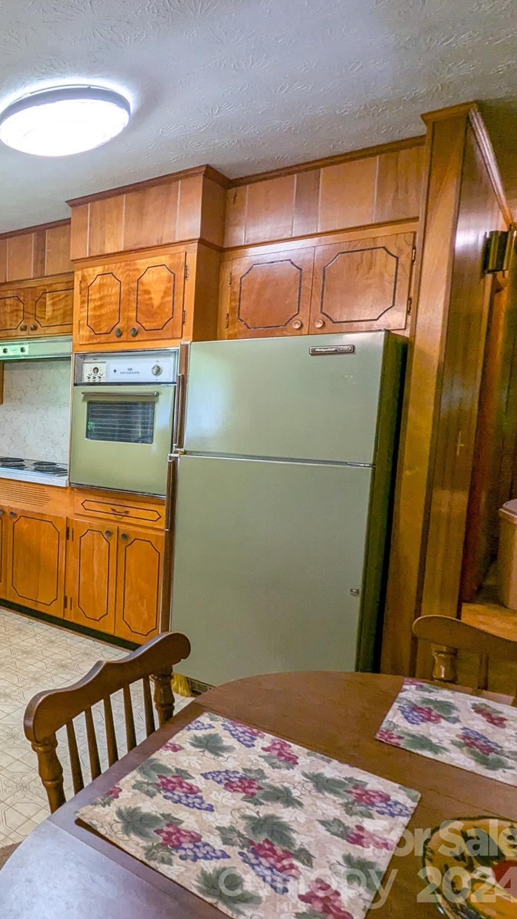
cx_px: -64
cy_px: 461
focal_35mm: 24
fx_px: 585
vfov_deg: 76.3
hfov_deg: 38.6
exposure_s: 1/60
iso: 139
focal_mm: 2.35
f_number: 2.2
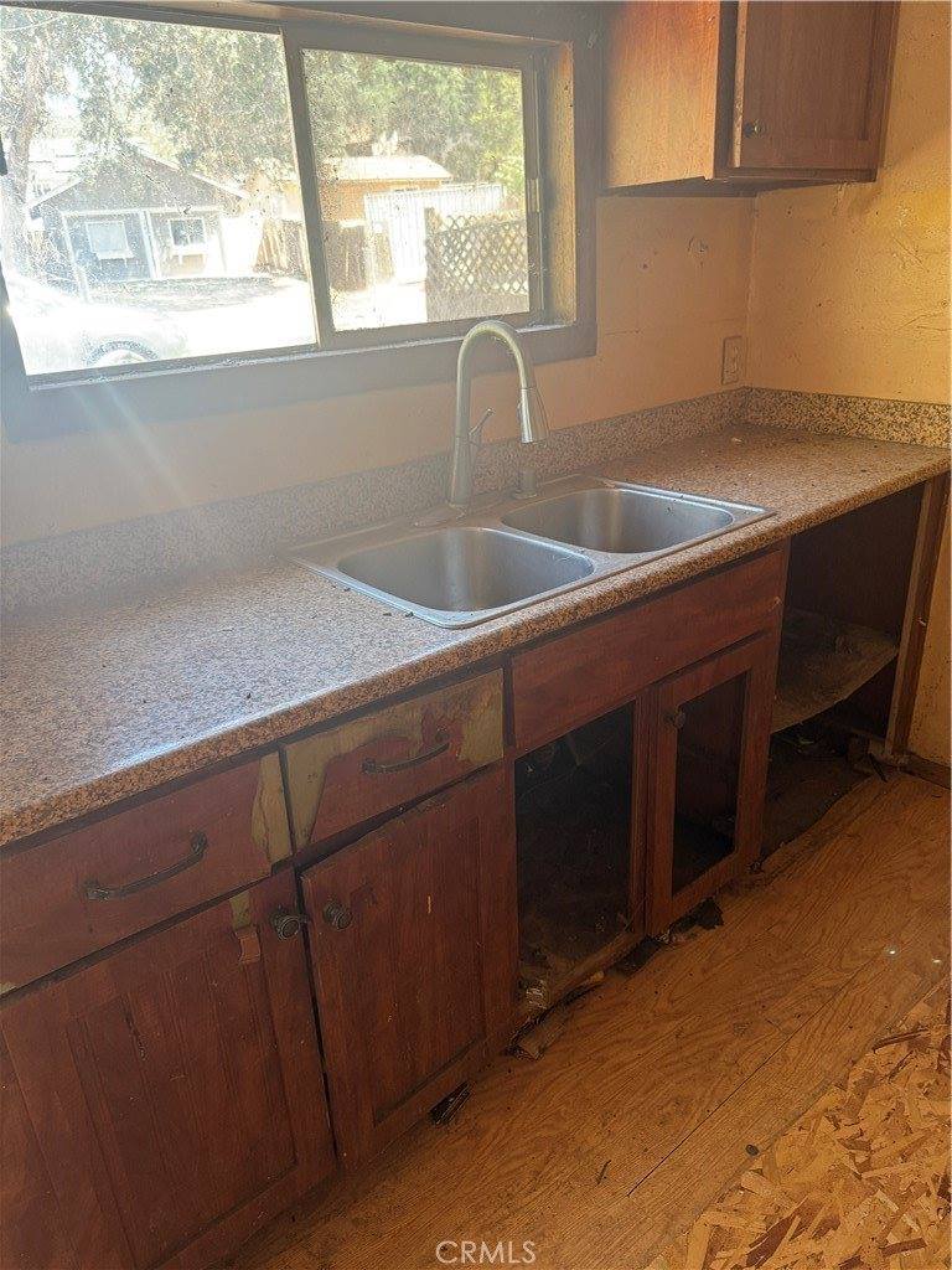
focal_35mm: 24
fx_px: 880
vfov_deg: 71.6
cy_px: 635
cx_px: 476
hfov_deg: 56.8
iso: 200
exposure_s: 1/86
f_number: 1.78
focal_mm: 6.76
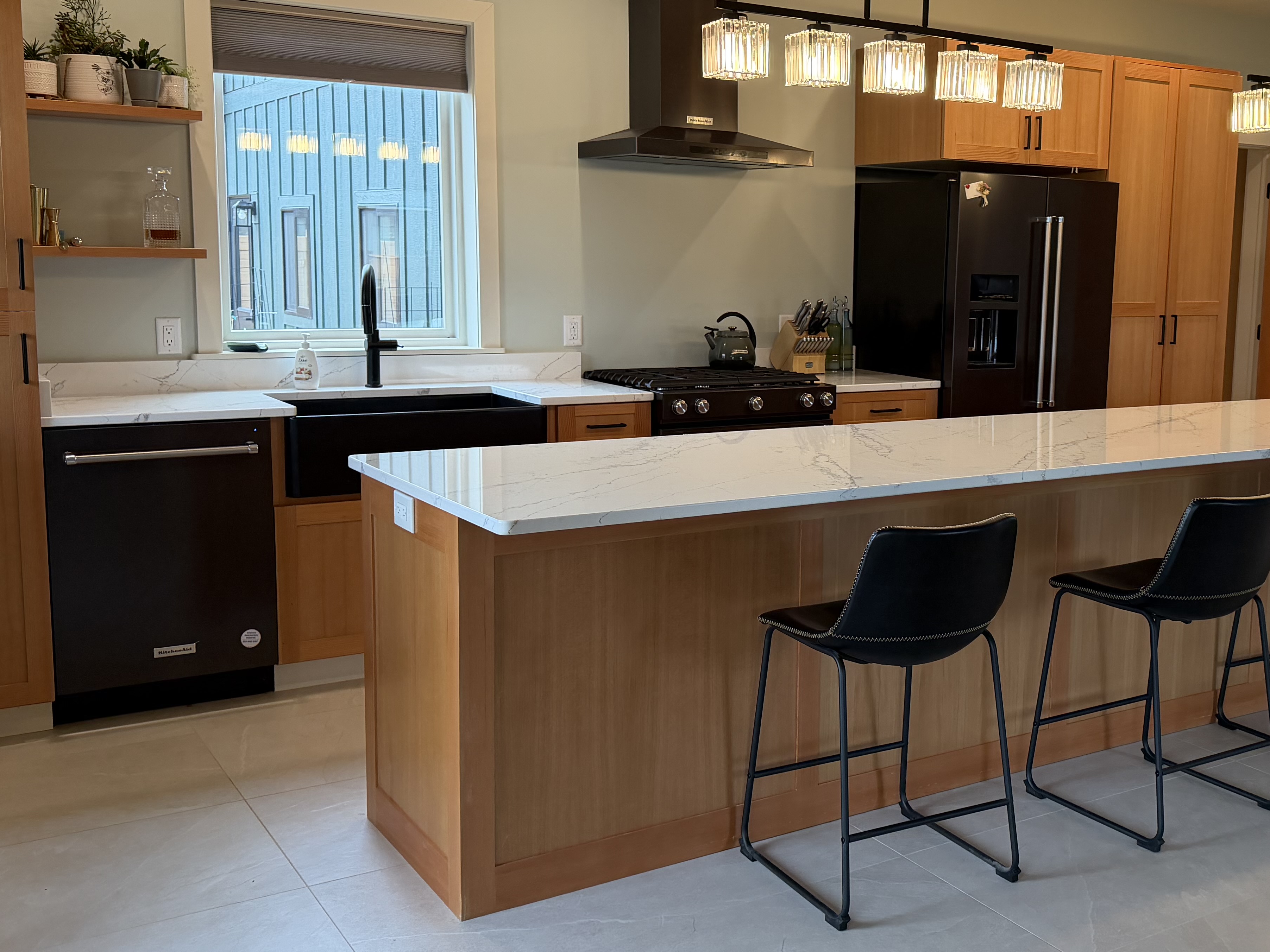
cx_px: 875
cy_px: 427
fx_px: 1394
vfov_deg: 37.7
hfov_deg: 47.9
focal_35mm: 38
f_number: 1.78
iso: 200
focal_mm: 6.76
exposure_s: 1/219
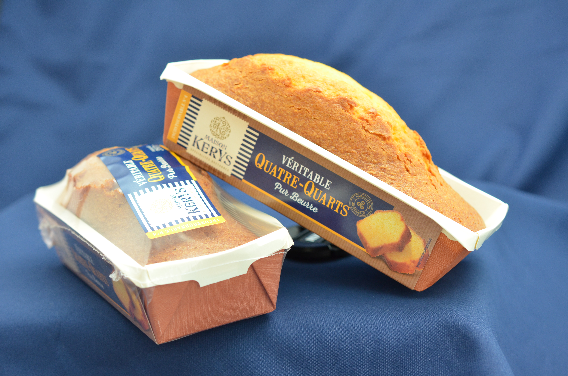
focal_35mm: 60
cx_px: 284
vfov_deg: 22.5
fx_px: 945
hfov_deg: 33.5
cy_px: 188
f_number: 5
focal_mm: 40
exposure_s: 1/30
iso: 720
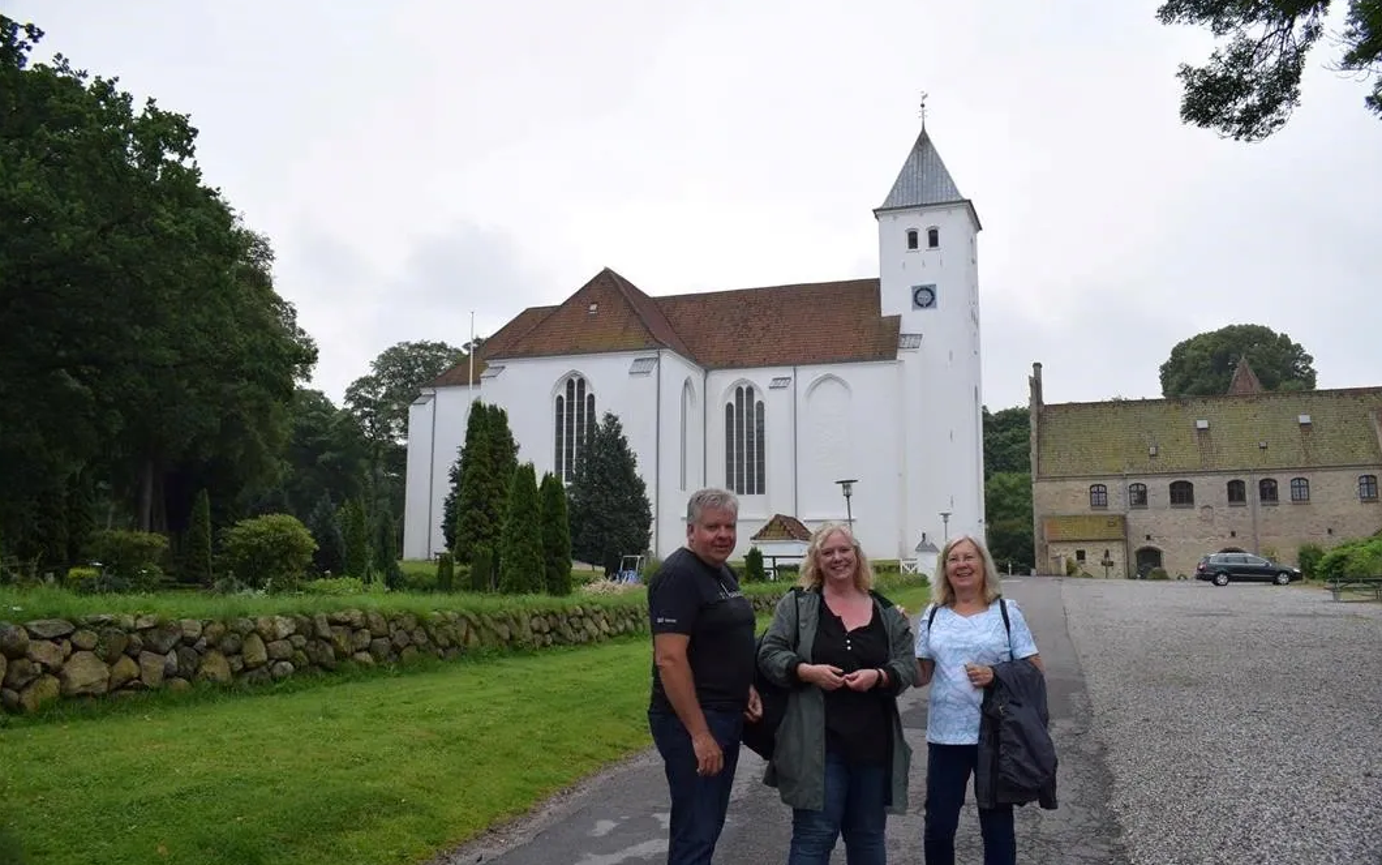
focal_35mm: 28
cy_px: 401
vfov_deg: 44.5
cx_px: 700
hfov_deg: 66.5
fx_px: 1055
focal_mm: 18
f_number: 8
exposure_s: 1/250
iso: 250
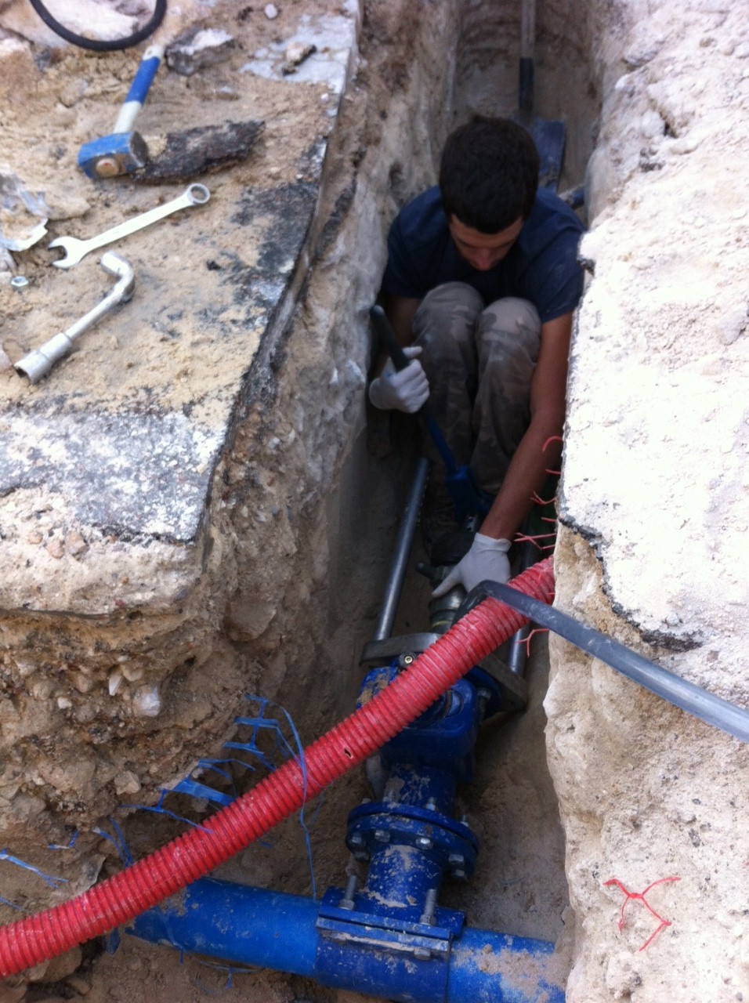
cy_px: 502
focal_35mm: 35
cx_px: 374
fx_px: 1012
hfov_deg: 40.6
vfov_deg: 52.7
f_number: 2.8
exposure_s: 1/120
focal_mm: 3.85
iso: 100
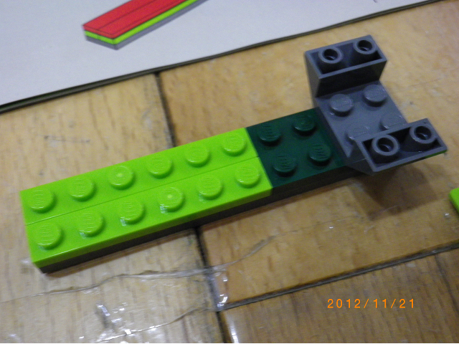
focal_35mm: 41
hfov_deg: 45.8
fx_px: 544
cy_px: 172
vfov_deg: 35.1
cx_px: 230
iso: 400
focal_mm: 7.3
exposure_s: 1/10
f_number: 3.9
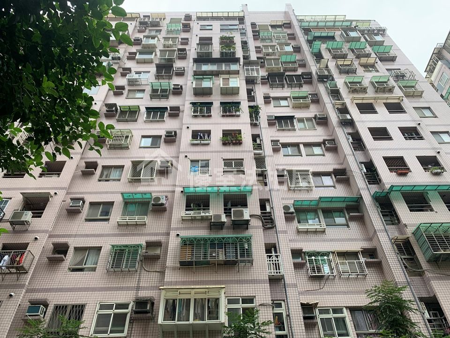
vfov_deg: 53.1
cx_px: 225
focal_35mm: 26
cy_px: 169
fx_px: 338
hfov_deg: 67.3
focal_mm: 4.25
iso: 25
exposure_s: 1/488
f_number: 1.8
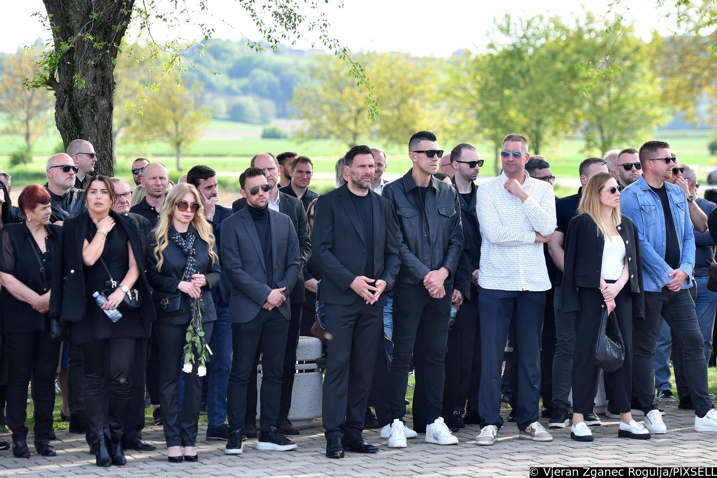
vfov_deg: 11.8
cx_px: 358
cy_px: 239
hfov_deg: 17.6
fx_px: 2310
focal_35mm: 116
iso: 400
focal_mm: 116
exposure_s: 1/1000
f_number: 5
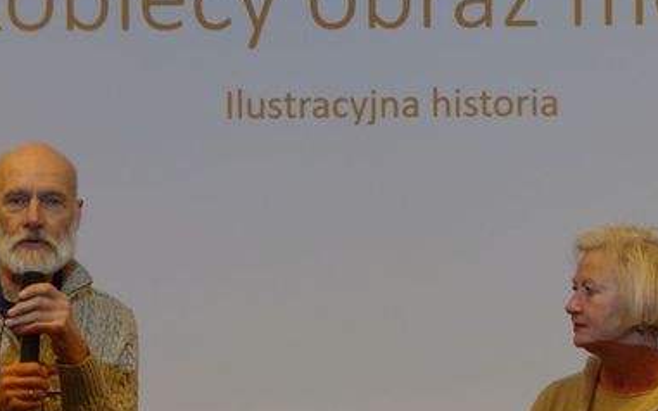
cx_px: 345
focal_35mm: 173
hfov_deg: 12.1
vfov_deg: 7.6
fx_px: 3102
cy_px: 256
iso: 1600
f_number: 4.5
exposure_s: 1/160
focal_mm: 48
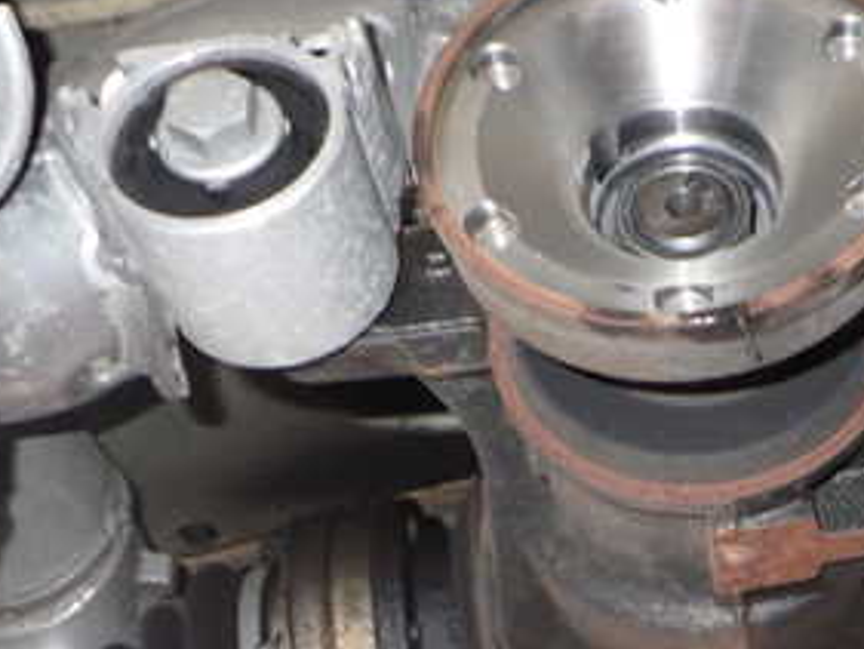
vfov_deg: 22.7
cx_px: 726
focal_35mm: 64
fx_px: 1598
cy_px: 508
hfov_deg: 29.4
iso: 800
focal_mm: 5.4
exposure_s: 1/30
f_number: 6.3
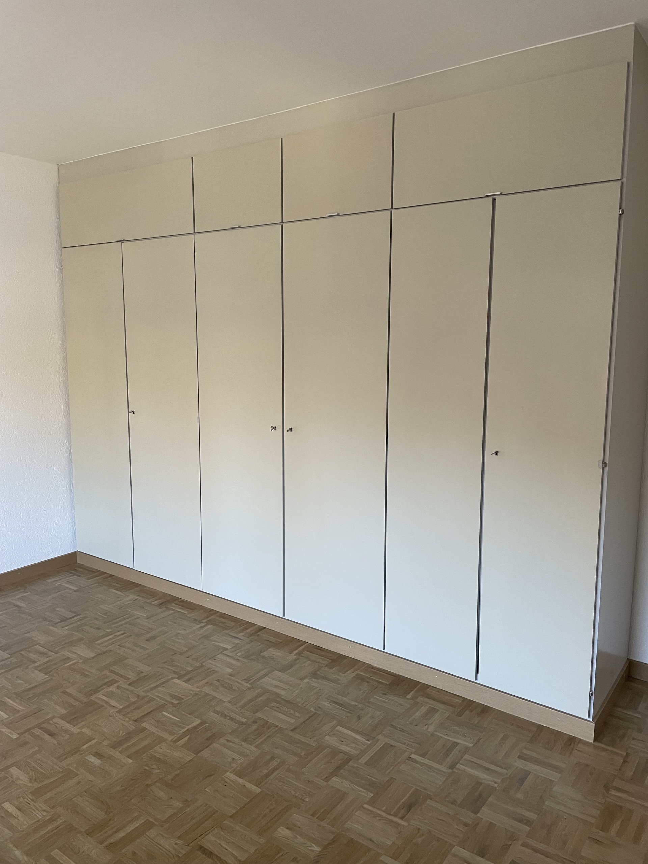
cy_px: 432
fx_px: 649
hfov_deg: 53.1
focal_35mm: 26
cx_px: 324
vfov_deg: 67.3
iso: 125
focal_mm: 4.2
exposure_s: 1/84
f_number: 1.6
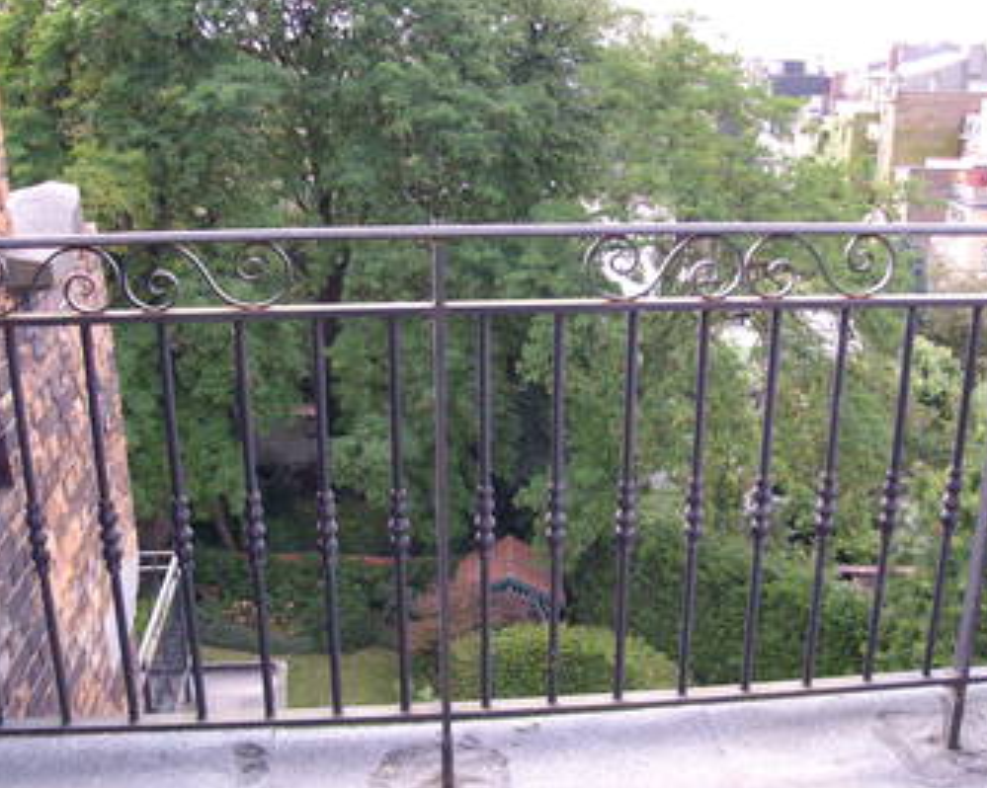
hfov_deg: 47.9
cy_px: 391
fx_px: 1109
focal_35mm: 38
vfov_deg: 39.1
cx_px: 519
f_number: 2.7
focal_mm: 6
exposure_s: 1/200
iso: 160
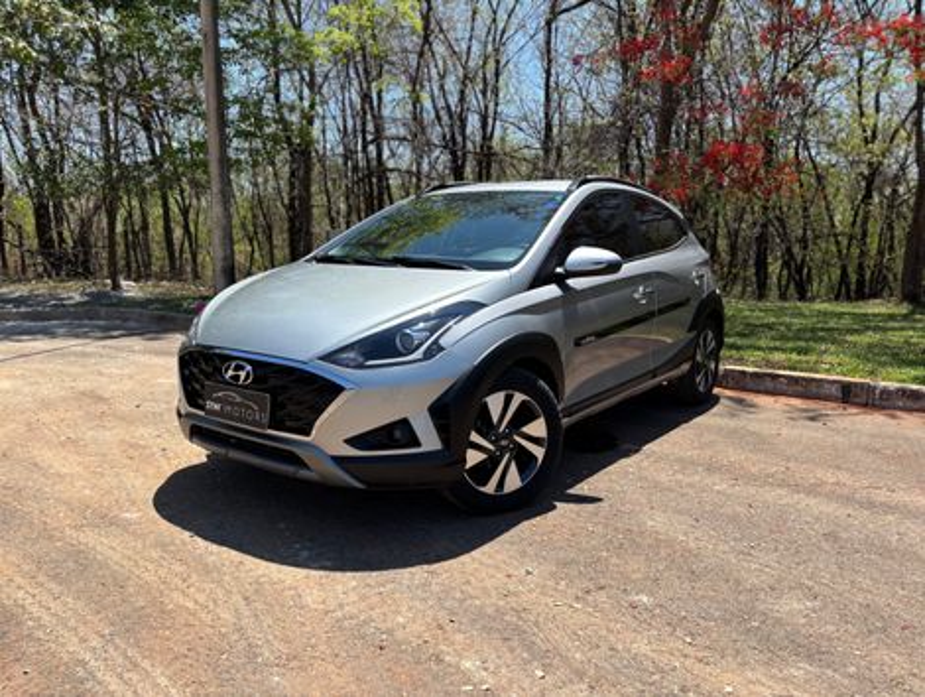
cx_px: 462
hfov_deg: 67.2
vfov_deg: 53.2
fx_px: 696
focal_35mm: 26
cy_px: 348
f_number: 1.6
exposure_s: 1/2062
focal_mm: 5.96
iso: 50
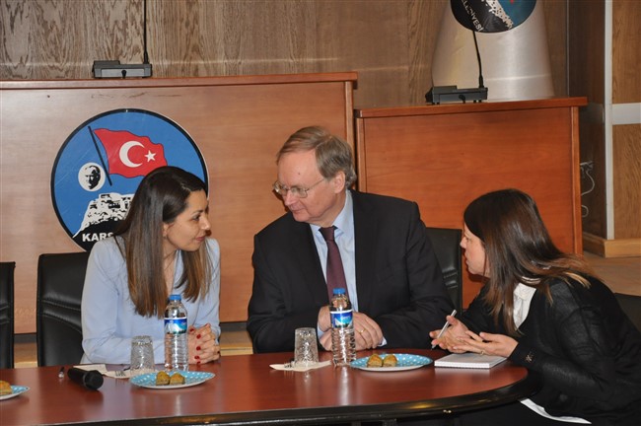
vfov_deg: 11.4
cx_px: 320
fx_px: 2134
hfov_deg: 17.1
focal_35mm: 120
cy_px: 213
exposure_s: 1/60
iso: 1250
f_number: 5.3
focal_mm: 80
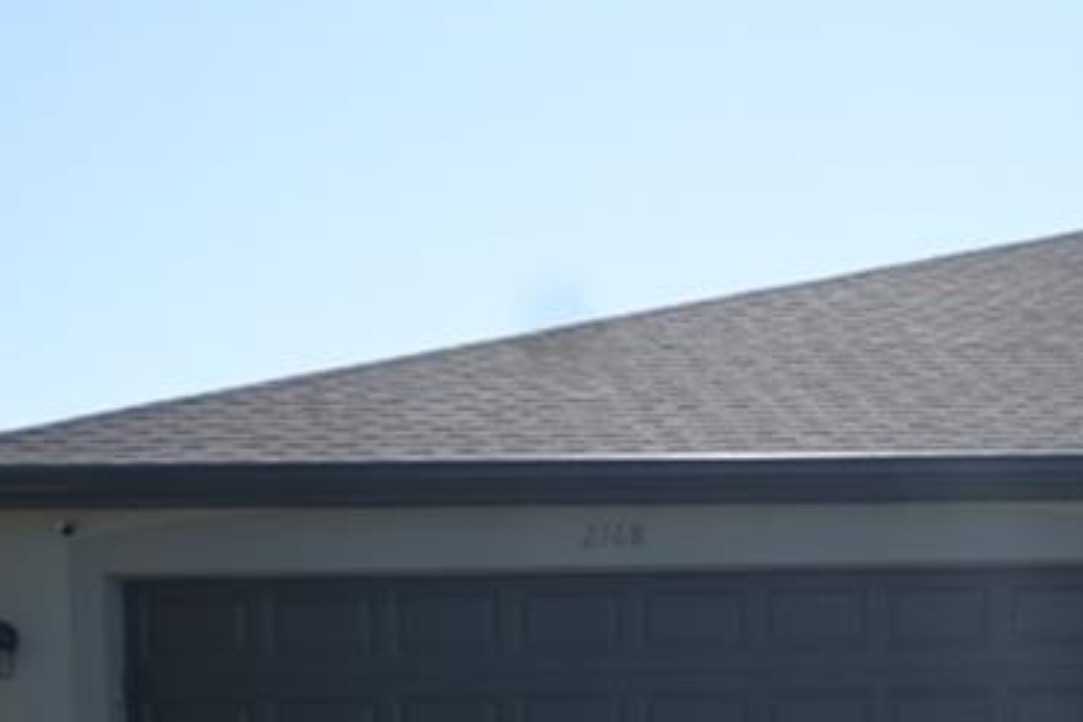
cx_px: 1288
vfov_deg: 14.8
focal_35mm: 87
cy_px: 977
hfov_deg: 21.6
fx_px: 2629
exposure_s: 1/1000
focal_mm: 21
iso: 200
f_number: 4
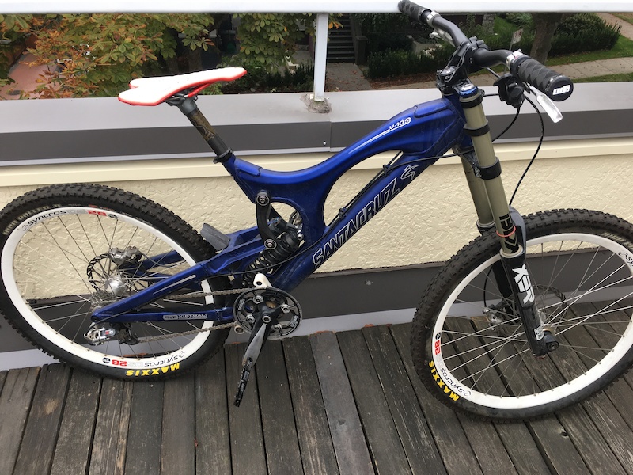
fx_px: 530
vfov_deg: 48.2
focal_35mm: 29
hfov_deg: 61.7
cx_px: 316
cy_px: 238
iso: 40
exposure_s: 1/120
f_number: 2.2
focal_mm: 4.15
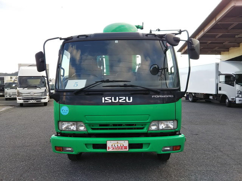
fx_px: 210
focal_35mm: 30
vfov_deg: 46.8
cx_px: 121
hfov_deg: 60.0
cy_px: 90
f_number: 2.2
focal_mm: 4
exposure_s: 1/120
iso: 25
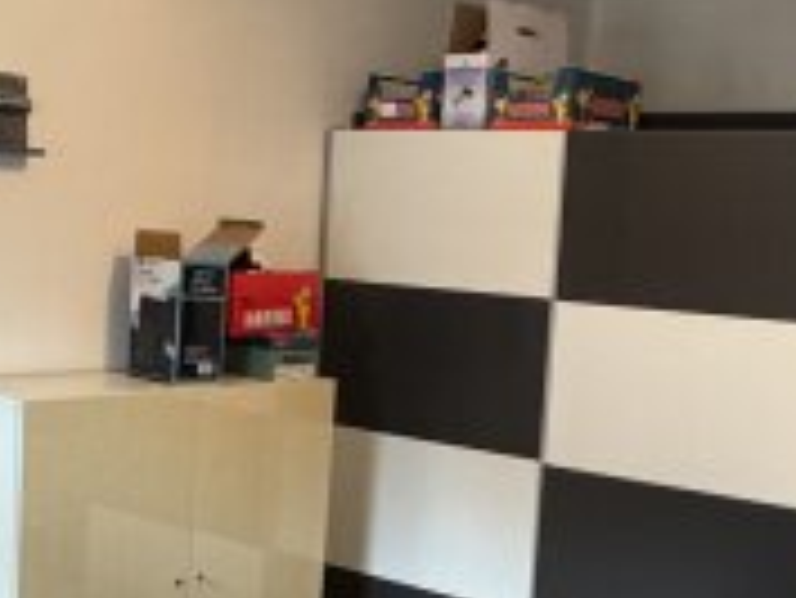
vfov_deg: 24.1
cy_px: 477
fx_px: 1381
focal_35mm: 60
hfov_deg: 32.1
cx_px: 337
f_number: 2.2
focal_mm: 2.22
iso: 400
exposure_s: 1/50
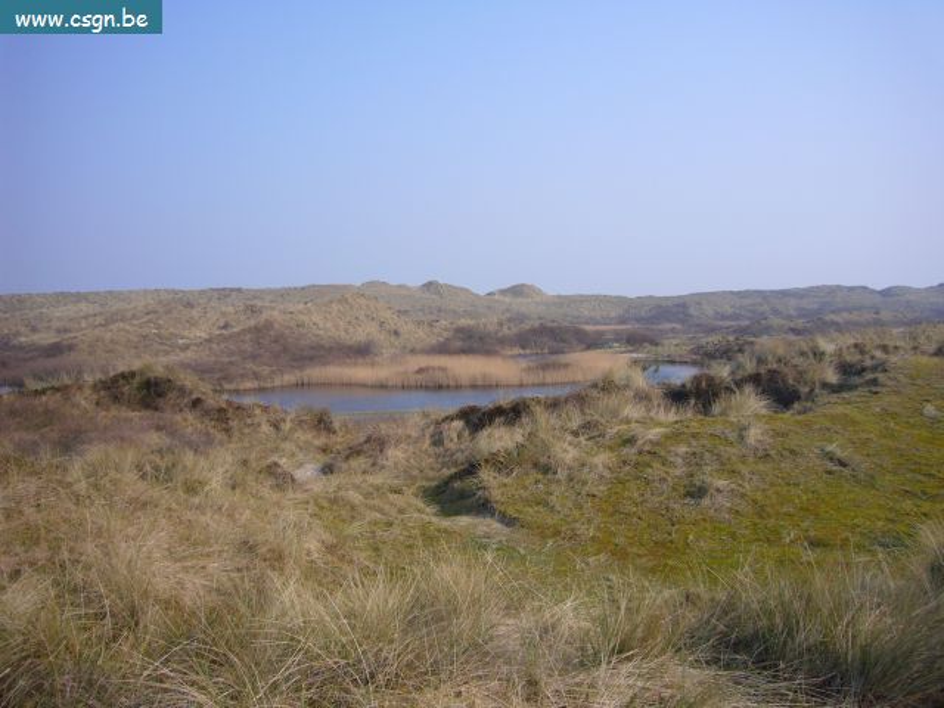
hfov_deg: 63.4
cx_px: 472
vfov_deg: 49.7
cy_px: 354
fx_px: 764
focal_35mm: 28
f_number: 5.6
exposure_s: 1/250
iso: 80
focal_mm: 4.6
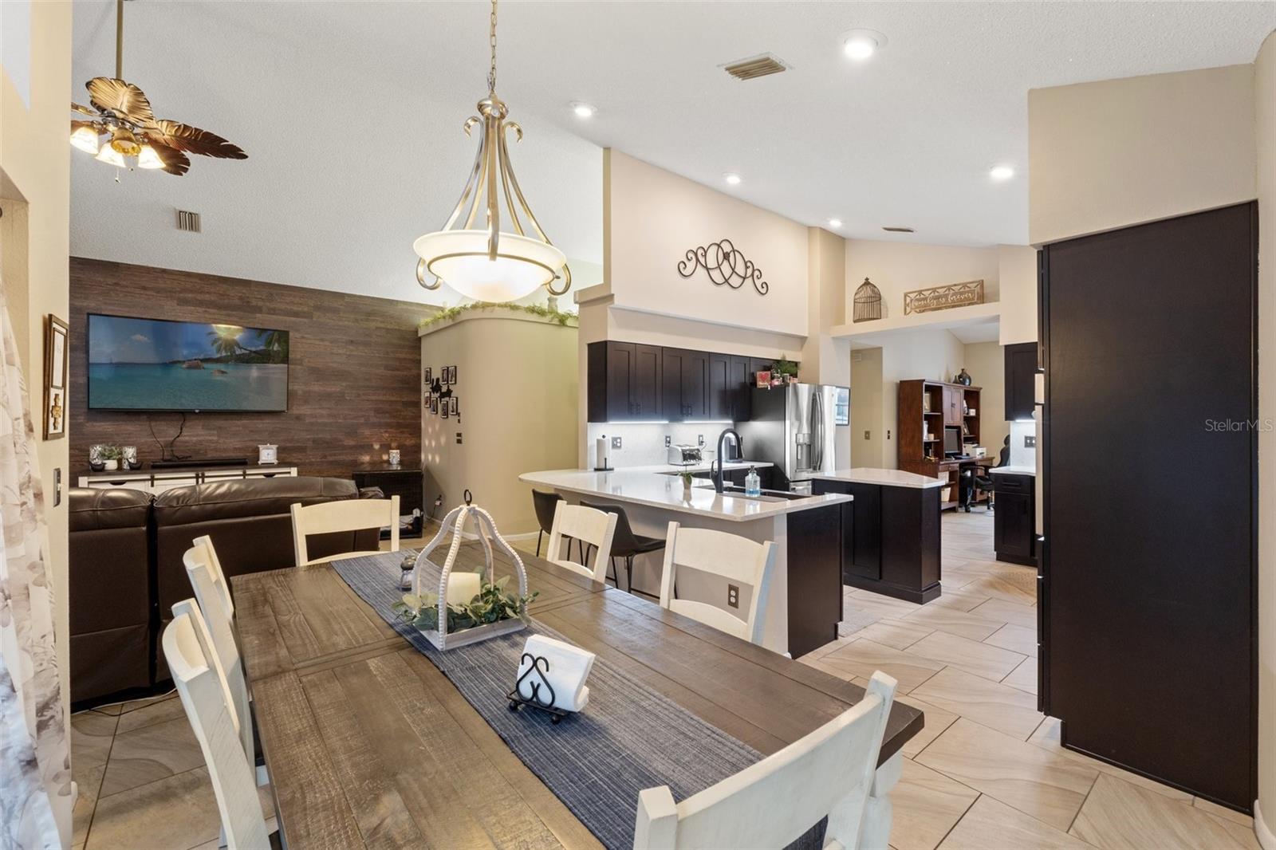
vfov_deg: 74.6
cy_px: 425
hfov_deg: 97.6
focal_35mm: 16
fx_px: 558
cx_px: 638
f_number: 8
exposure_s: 1/2.5
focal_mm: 10.5
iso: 400
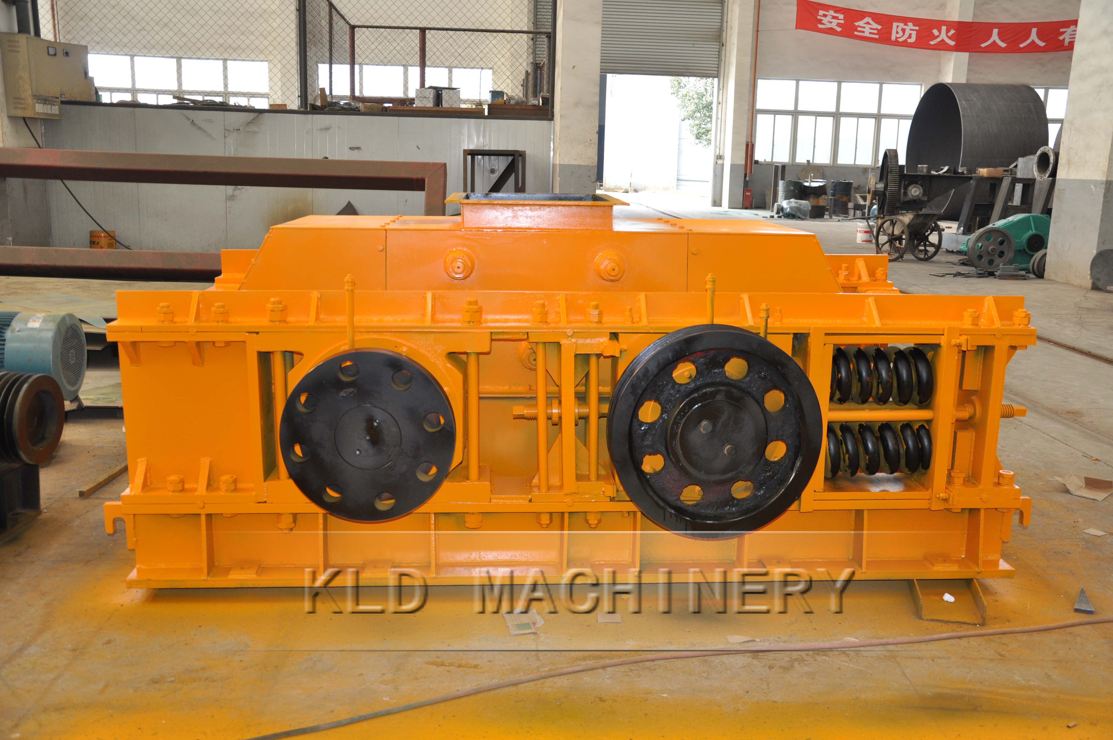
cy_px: 370
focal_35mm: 33
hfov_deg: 57.3
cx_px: 556
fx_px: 1019
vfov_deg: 39.9
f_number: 3.8
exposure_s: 1/100
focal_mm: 22
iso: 400
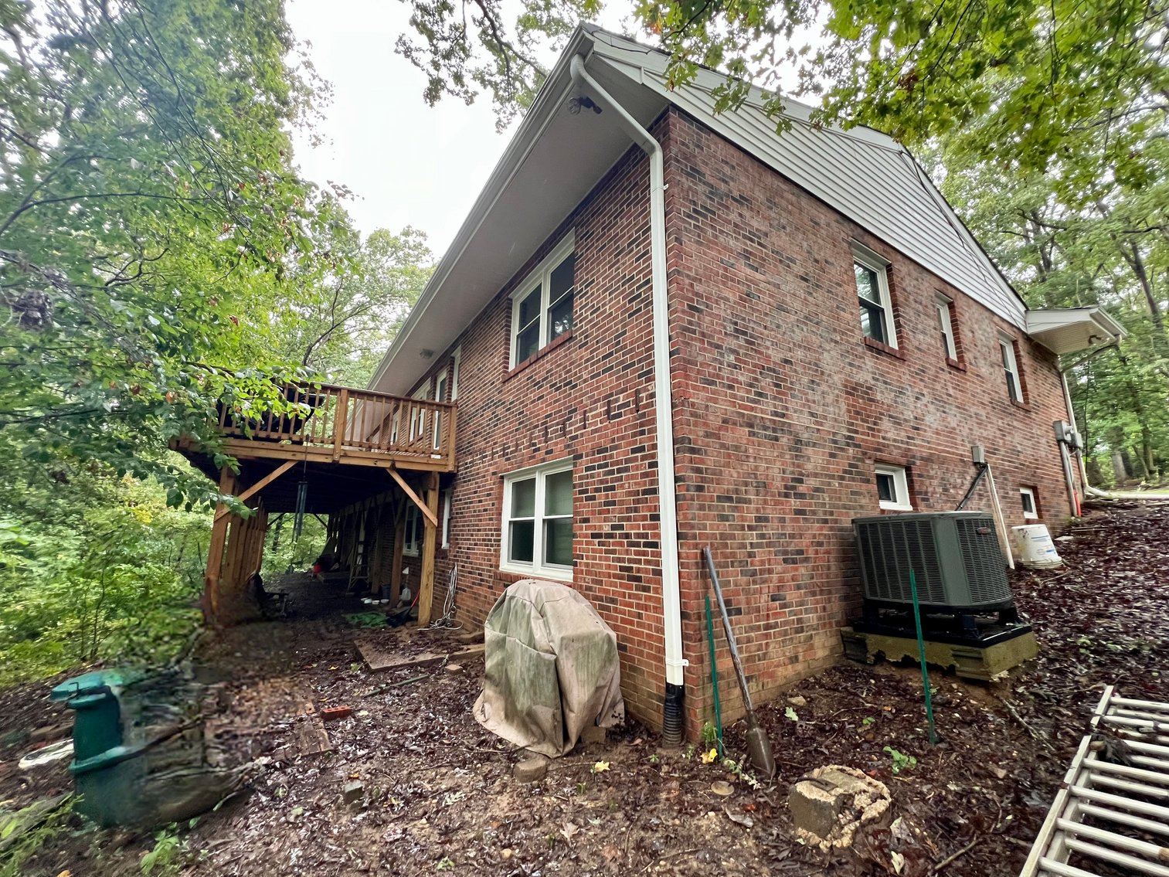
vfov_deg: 89.9
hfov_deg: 106.2
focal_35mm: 13
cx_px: 584
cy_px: 438
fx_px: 439
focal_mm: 1.57
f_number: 1.8
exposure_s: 1/99
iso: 250
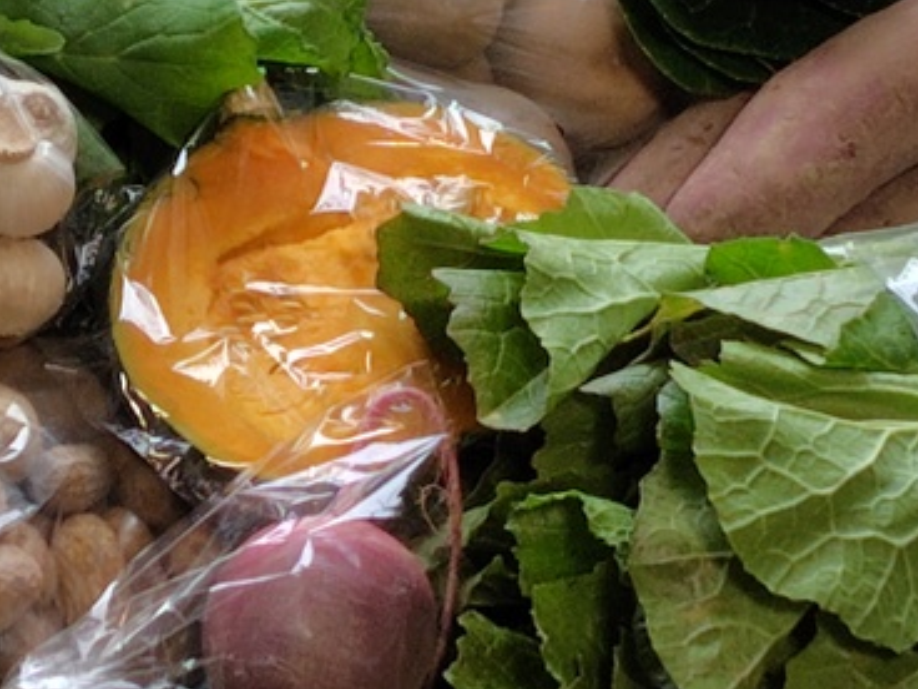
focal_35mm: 30
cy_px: 267
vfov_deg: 46.5
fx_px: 796
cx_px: 337
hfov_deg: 59.1
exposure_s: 1/60
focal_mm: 5.6
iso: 171
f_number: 1.9
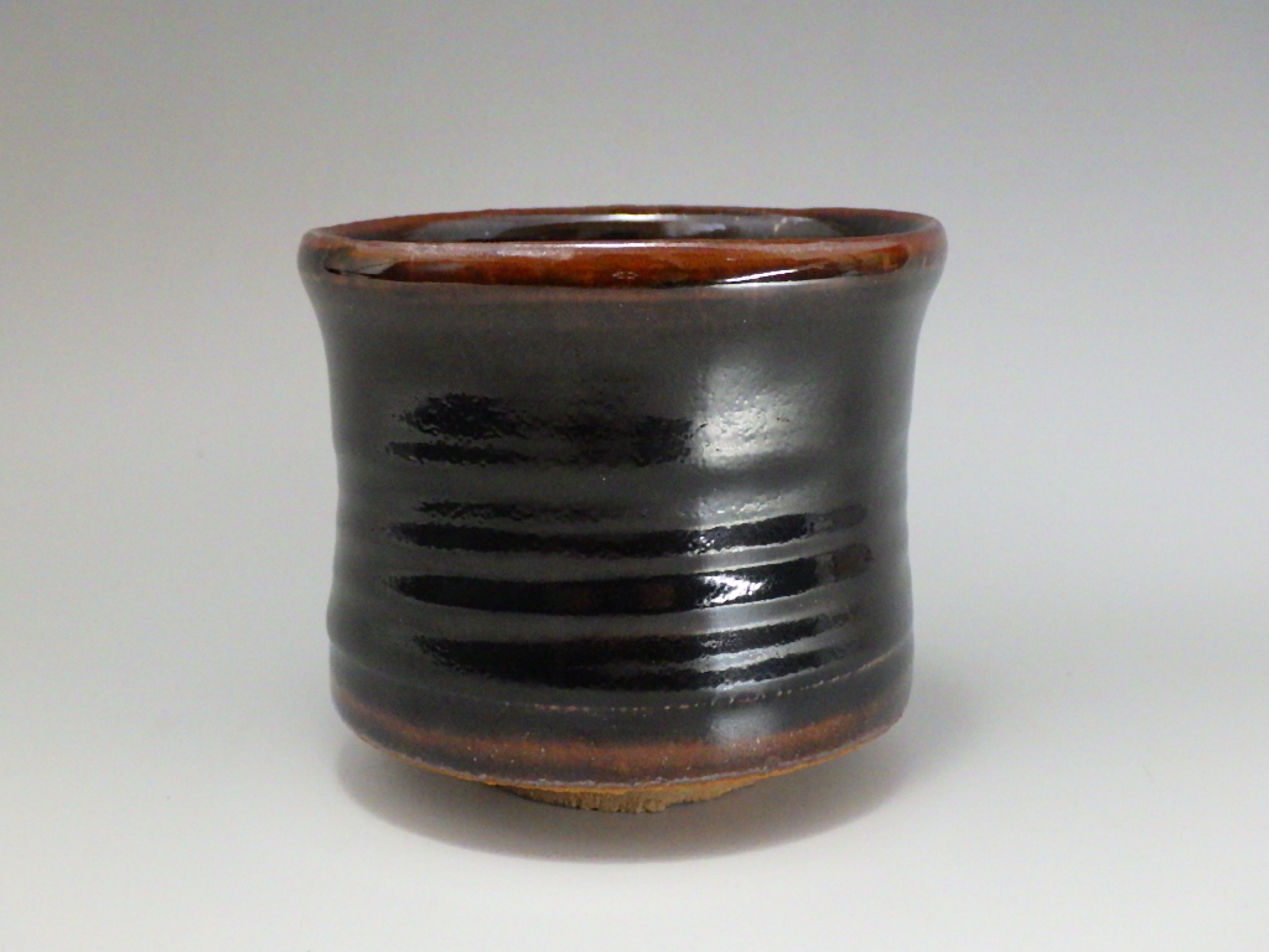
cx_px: 634
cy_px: 476
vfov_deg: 28.6
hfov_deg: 37.5
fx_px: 1870
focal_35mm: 51
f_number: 4.4
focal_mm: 9.1
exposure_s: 1/40
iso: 400
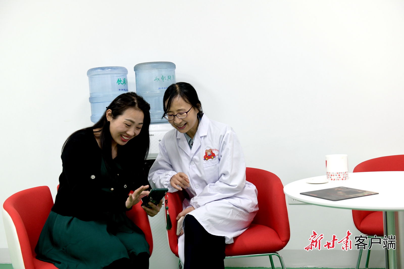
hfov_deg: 44.5
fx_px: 494
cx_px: 202
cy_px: 134
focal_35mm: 44
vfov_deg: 30.5
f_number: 4.5
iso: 1250
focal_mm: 44
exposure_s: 1/80
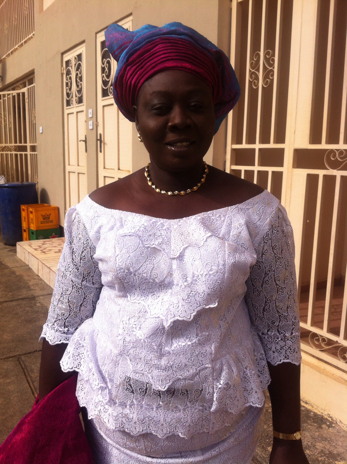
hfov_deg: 40.6
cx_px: 174
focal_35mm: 35
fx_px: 469
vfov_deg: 52.7
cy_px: 232
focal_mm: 3.85
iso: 80
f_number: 2.8
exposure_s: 1/1885
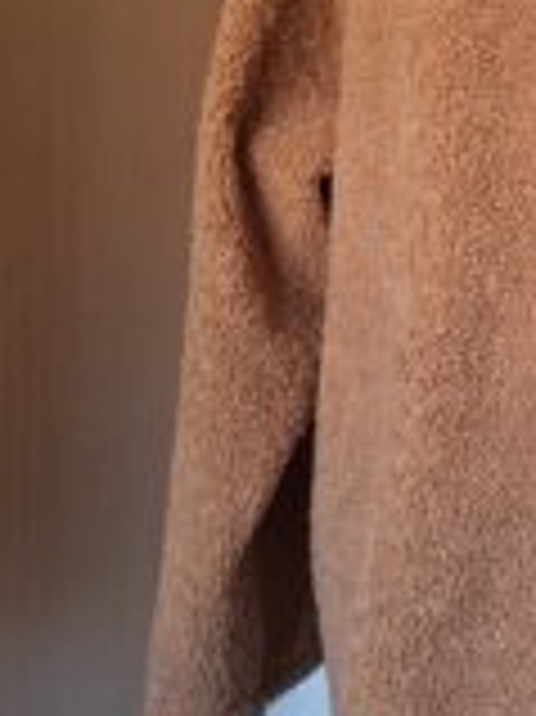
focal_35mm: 58
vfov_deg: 32.9
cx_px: 640
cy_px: 221
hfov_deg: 23.1
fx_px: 1199
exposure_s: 1/50
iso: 250
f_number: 1.8
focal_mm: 5.54
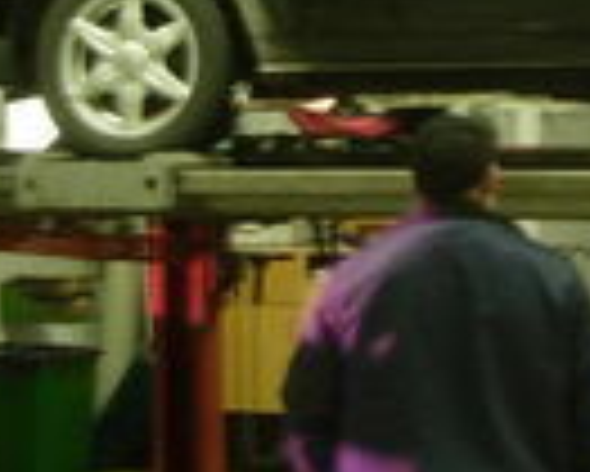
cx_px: 721
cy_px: 153
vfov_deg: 8.5
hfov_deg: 10.5
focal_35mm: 181
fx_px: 3163
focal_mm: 7.8
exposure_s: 1/20.7
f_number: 2.8
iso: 79
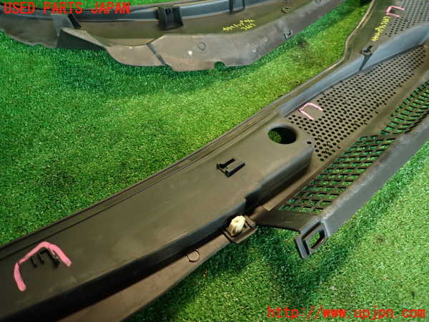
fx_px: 310
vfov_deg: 54.9
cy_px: 161
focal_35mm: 25
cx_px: 214
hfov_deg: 69.4
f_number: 2
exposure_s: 1/30
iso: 250
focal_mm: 4.5
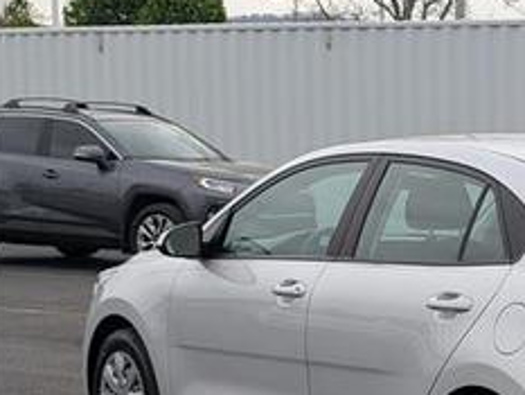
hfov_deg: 18.0
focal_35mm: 106
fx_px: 1608
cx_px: 557
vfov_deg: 13.8
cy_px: 361
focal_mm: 6.9
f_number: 1.68
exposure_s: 1/256
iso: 28
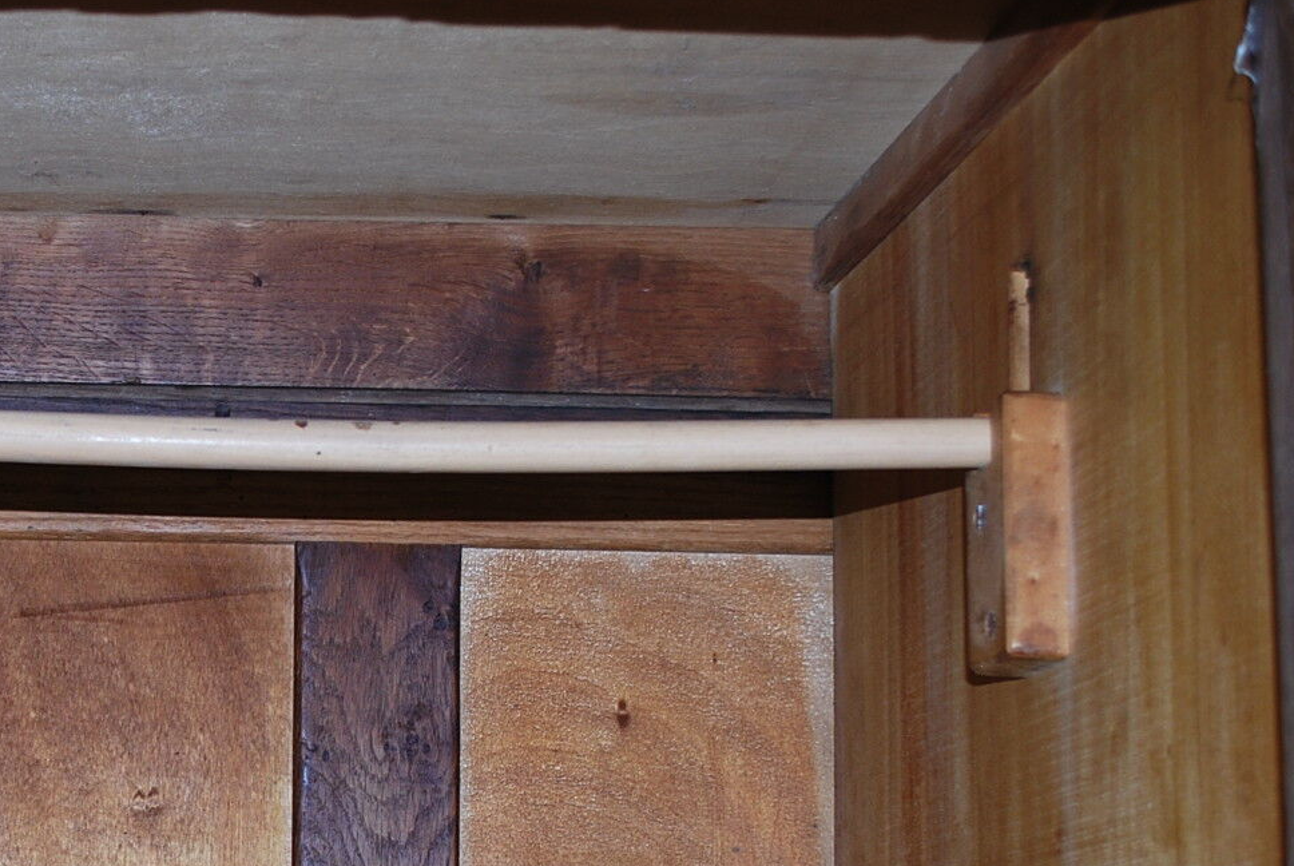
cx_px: 67
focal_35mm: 78
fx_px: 2807
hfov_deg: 25.0
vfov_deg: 17.3
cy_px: 783
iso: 200
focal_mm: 26
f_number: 4.2
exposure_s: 1/60
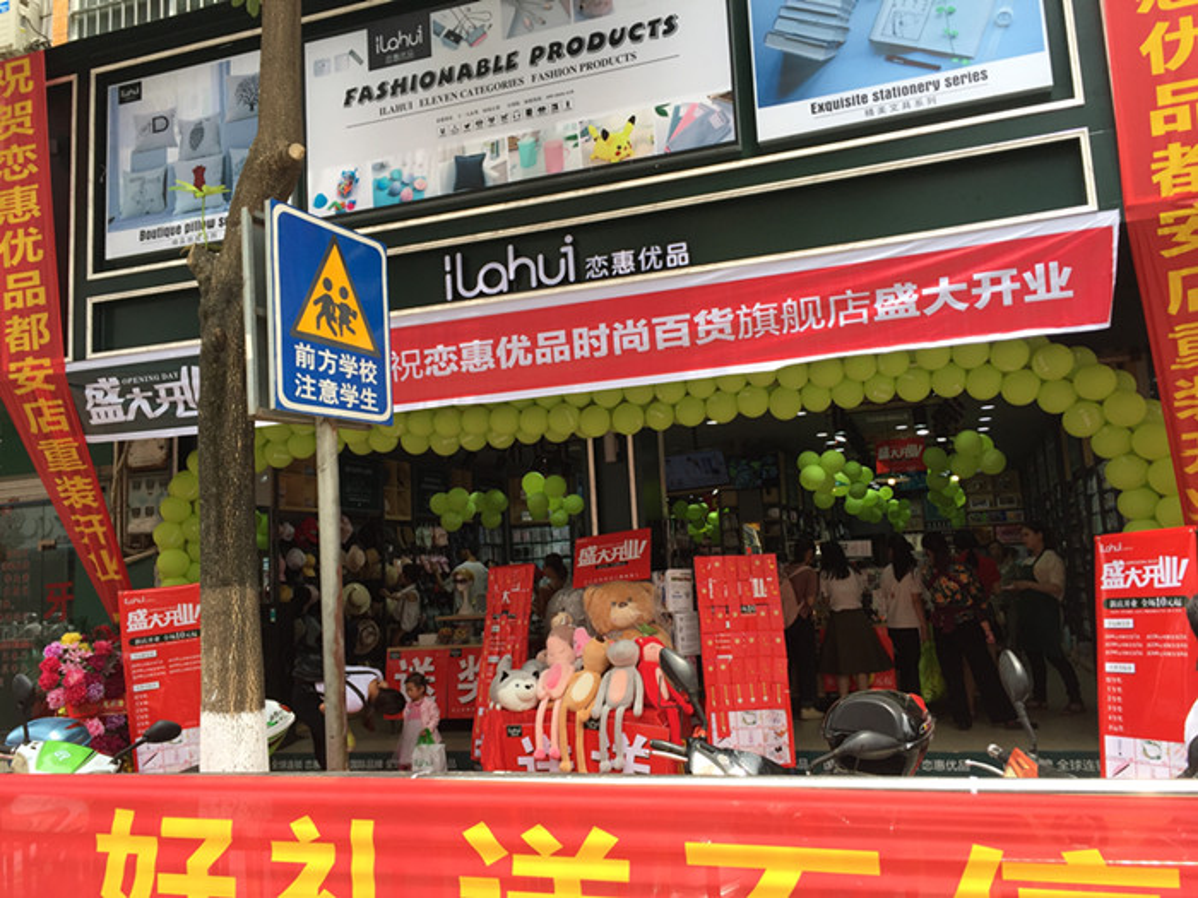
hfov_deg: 61.7
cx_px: 599
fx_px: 1004
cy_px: 449
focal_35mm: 29
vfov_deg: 48.2
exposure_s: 1/628
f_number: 2.2
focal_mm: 4.15
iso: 32
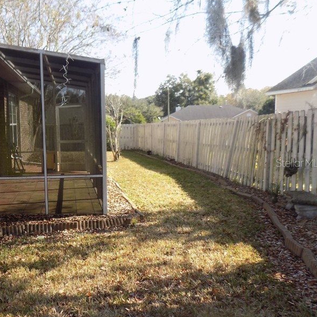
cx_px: 53
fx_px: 363
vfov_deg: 47.2
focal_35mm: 35
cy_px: 162
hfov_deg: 44.4
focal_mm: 4
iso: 80
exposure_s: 1/250
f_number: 3.1
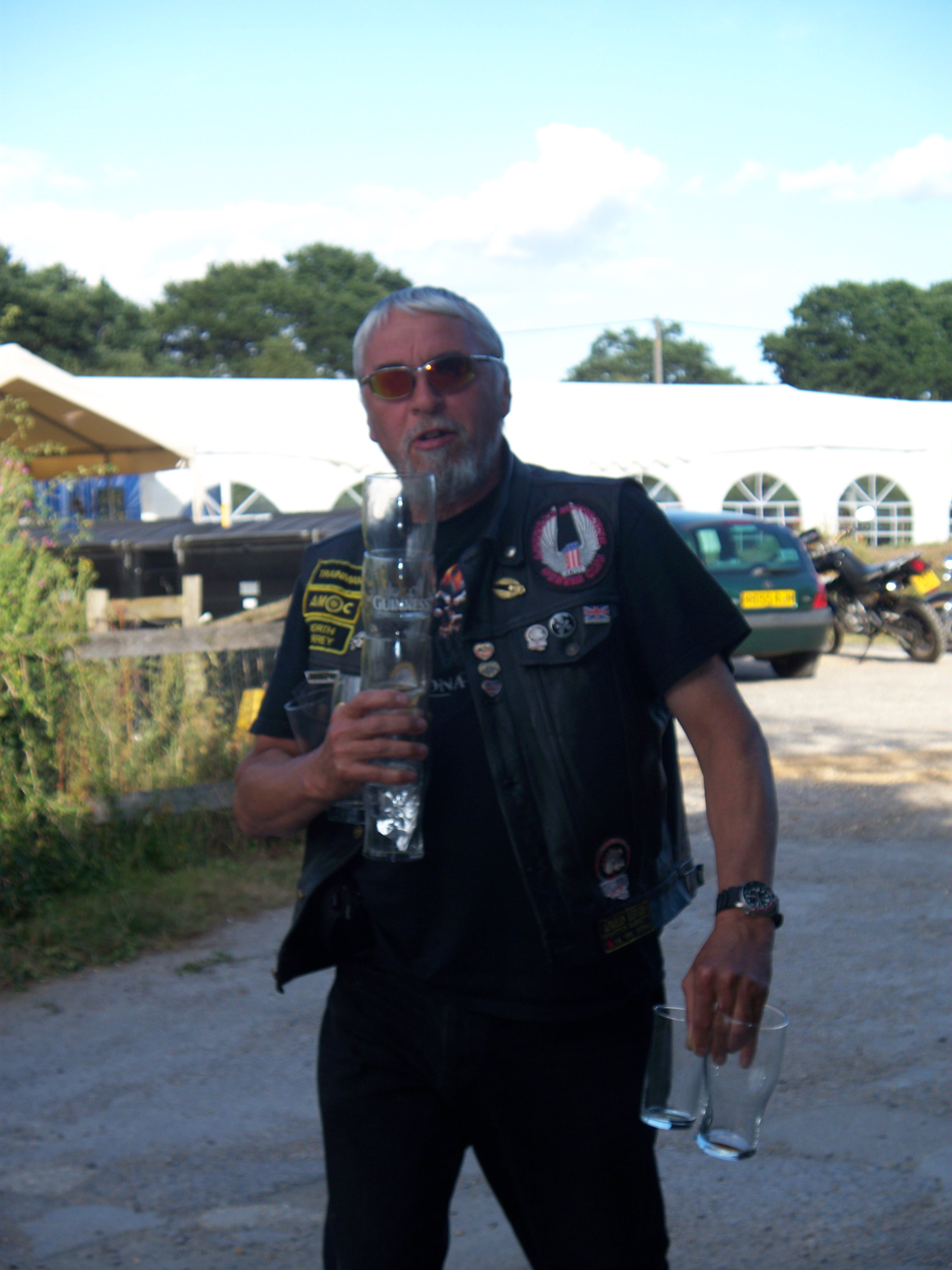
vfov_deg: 24.4
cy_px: 635
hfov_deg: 18.4
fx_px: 2934
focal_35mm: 80
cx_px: 476
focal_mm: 16.86
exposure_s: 1/250
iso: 64
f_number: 3.4
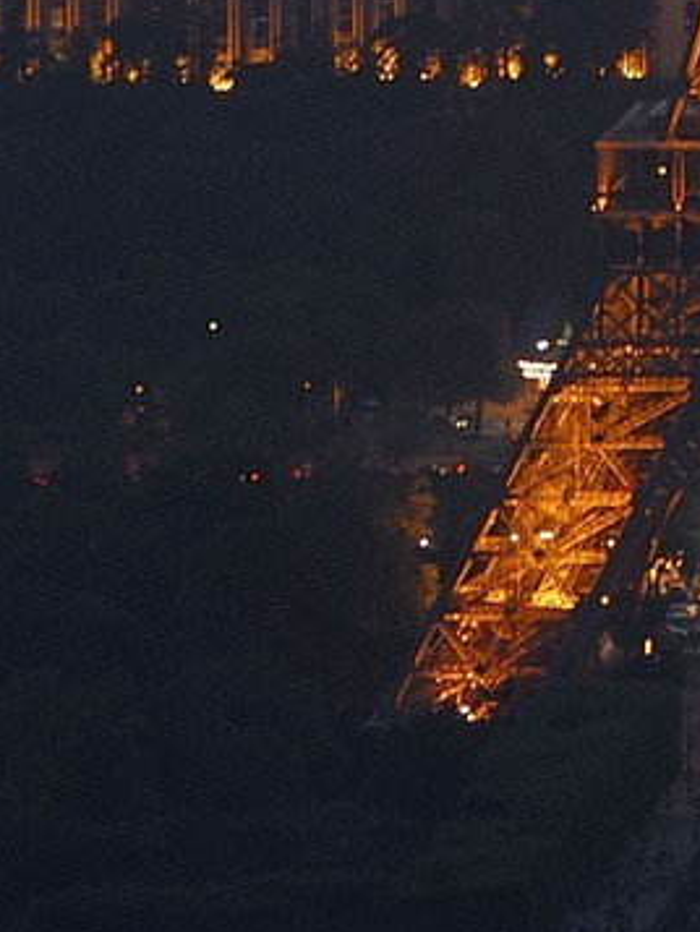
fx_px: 26111
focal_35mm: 969
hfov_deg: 1.5
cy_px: -1081
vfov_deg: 2.0
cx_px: 925
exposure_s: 1/4
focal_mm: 150
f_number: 4
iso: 100
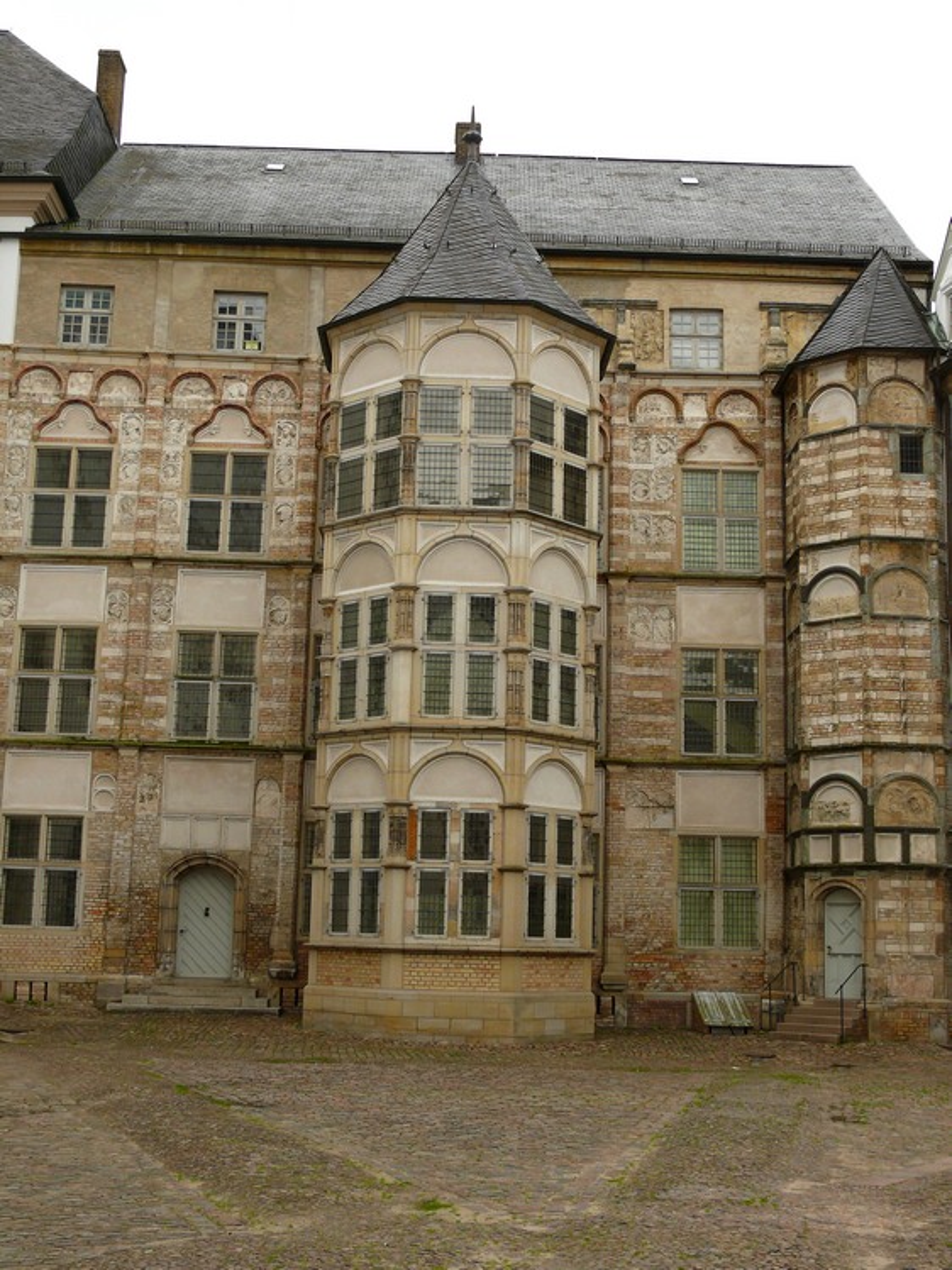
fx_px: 1614
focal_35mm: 44
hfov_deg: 32.9
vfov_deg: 43.0
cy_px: 635
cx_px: 476
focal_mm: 9.3
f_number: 4
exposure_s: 1/200
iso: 100
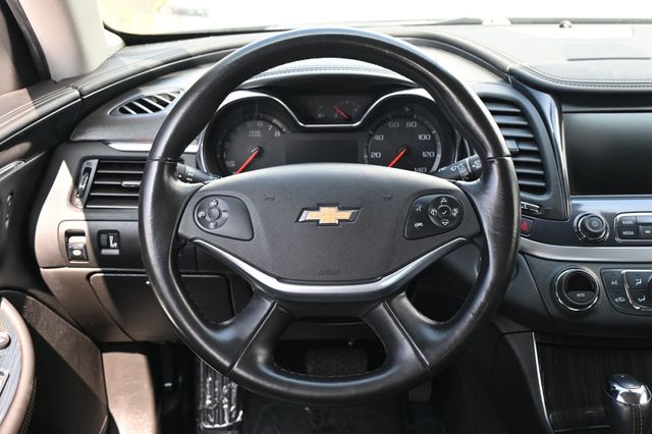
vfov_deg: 32.4
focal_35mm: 41
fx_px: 747
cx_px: 326
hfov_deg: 47.2
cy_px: 217
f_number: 4.5
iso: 500
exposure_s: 1/125
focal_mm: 27.5
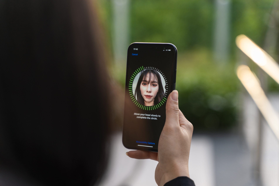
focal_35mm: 75
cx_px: 140
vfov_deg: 18.2
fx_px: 581
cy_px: 93
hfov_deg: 27.0
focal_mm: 75
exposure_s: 1/160
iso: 200
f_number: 3.2
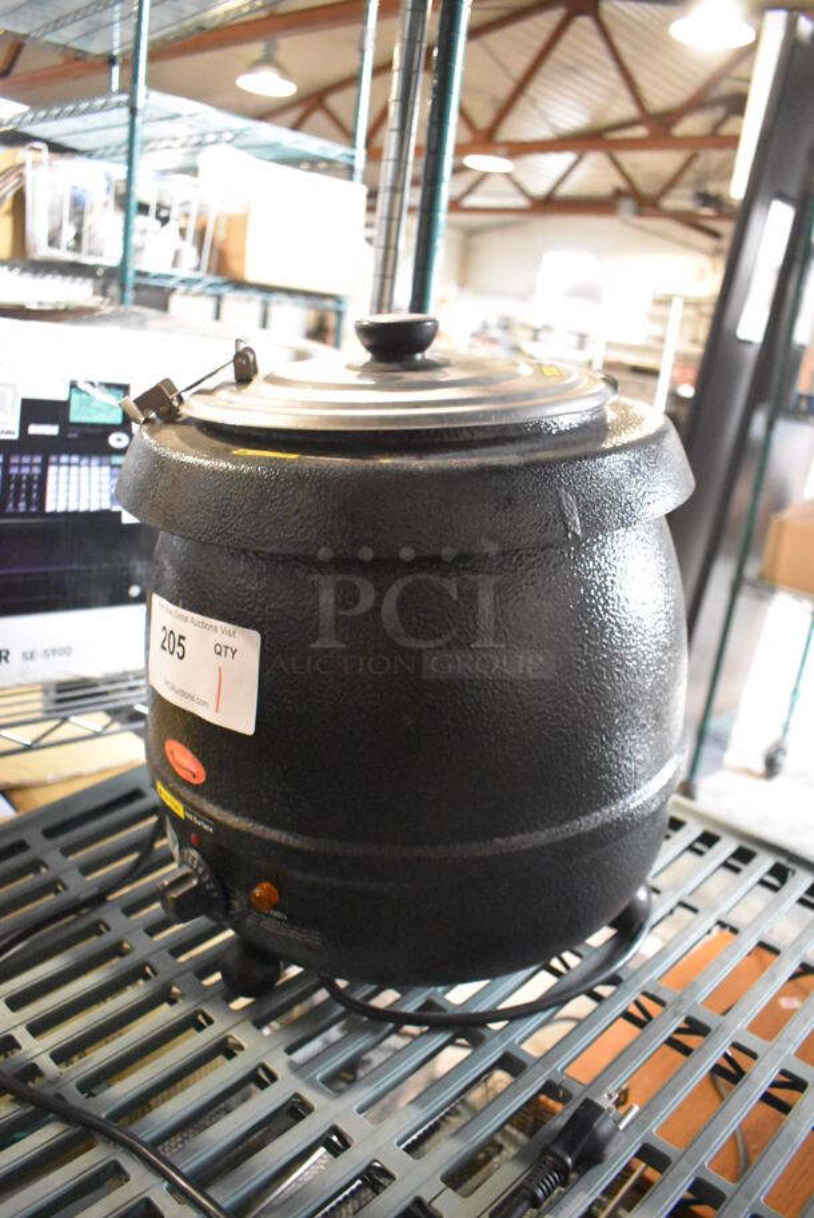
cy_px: 609
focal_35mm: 27
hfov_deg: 48.0
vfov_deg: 67.3
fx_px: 914
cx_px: 407
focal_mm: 18
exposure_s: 1/125
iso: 10000
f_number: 3.5
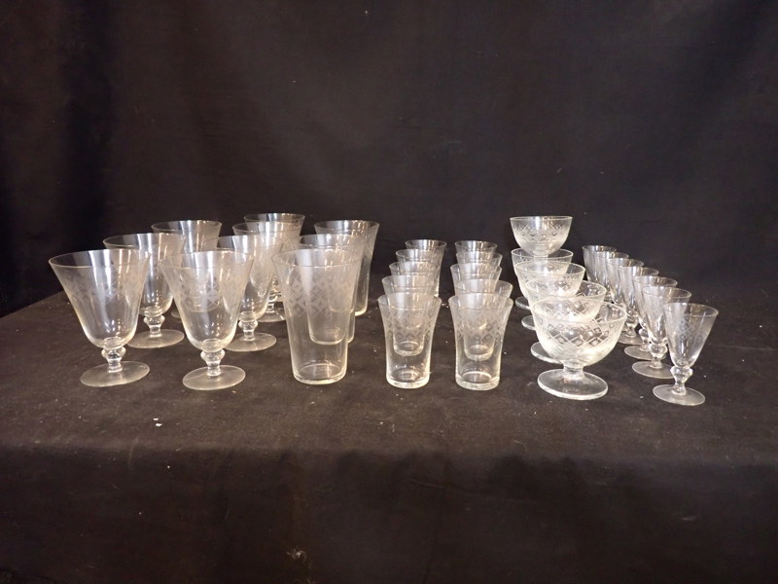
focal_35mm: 25
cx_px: 389
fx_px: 562
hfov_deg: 69.4
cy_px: 292
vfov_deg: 54.9
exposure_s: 1/30
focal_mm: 4.5
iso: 800
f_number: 2
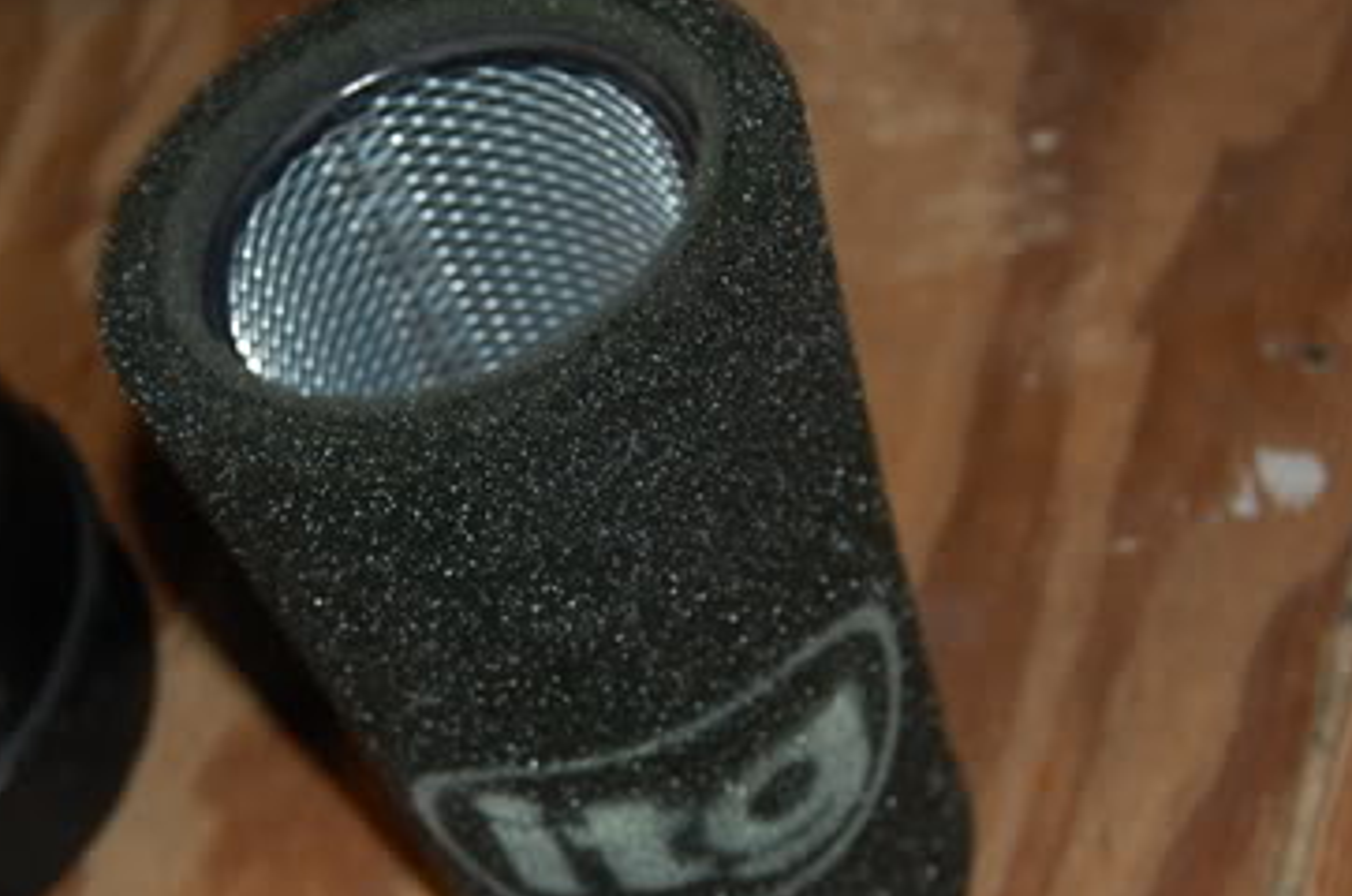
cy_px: 560
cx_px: 418
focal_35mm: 73
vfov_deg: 18.6
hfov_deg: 27.5
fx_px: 2737
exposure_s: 1/60
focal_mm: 22
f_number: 3.8
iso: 400
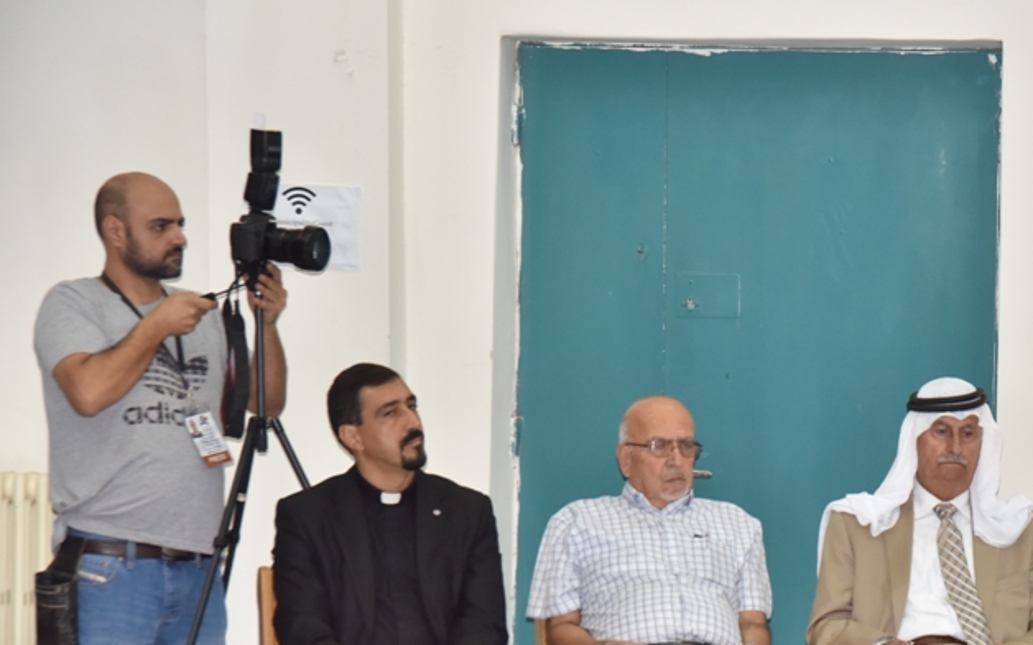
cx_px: 837
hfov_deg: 13.6
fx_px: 4306
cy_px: 547
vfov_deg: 8.5
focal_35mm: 153
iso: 1600
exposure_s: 1/250
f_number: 6.3
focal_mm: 92
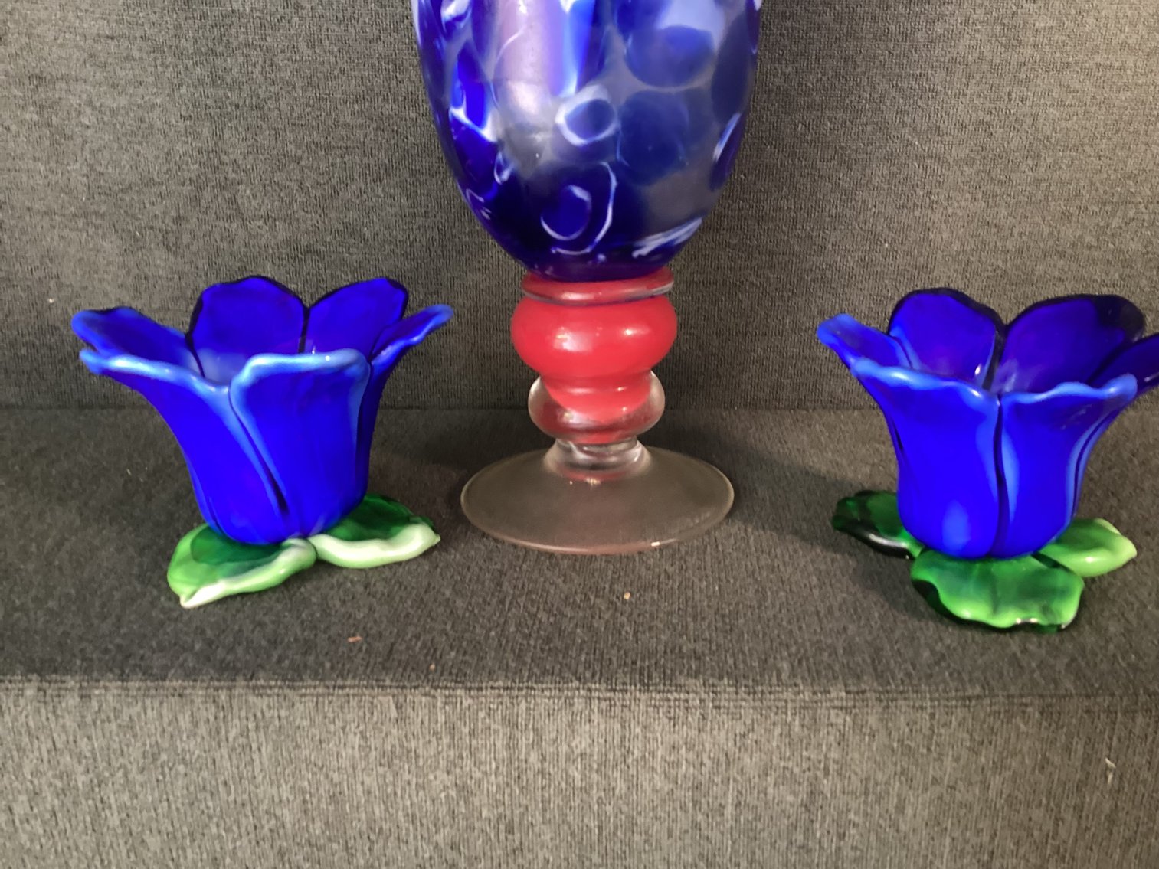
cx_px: 580
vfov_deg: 45.4
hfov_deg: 58.3
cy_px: 434
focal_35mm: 31
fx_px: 1038
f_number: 2.4
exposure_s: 1/30
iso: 320
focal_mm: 3.3
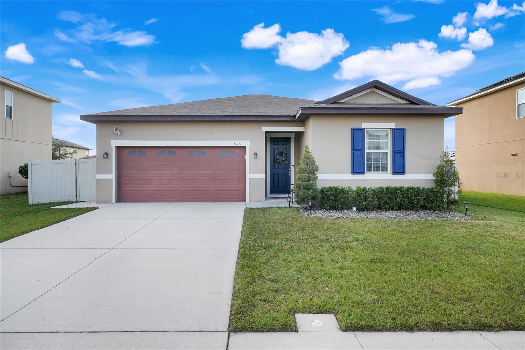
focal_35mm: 23
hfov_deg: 76.1
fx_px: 335
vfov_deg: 55.1
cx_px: 262
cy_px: 175
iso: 250
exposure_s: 1/30
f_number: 9
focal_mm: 23
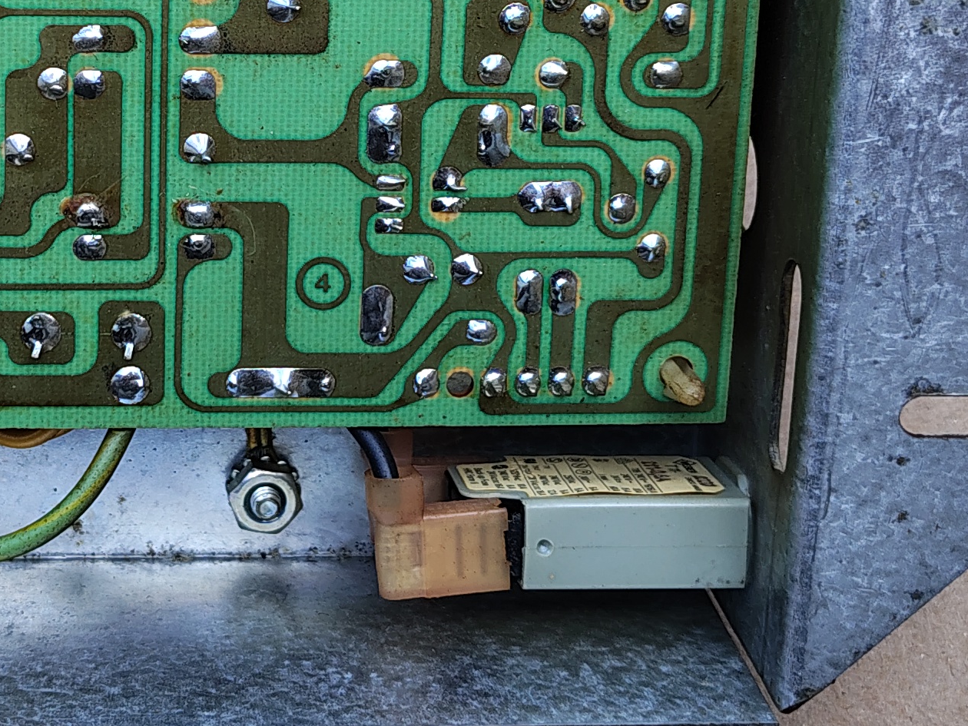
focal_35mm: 78
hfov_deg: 24.6
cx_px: 194
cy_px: 114
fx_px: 2181
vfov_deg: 18.7
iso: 100
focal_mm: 5.56
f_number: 1.8
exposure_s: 1/364
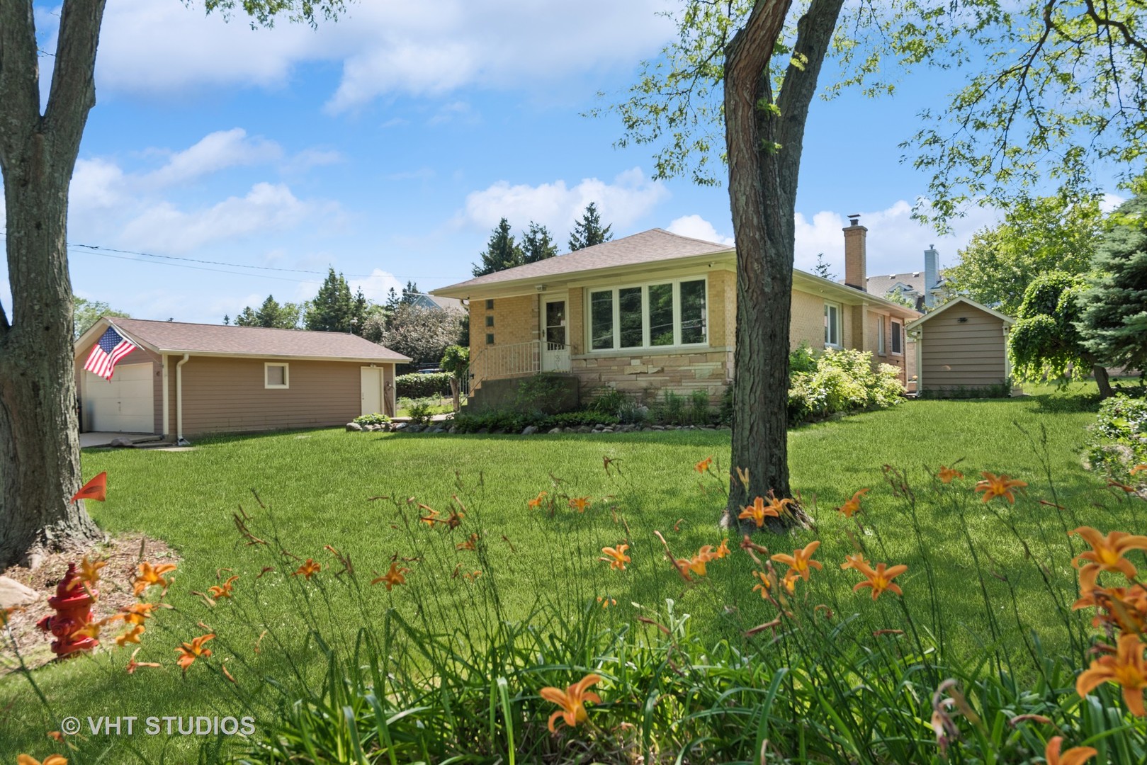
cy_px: 382
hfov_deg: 73.7
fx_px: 765
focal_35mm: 24
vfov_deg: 53.2
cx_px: 574
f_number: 8
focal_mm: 24
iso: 200
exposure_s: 1/250
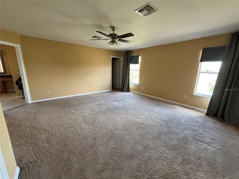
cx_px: 120
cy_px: 90
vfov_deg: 89.9
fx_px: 90
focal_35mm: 13
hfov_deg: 106.2
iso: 160
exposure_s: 1/99
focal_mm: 1.57
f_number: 1.8
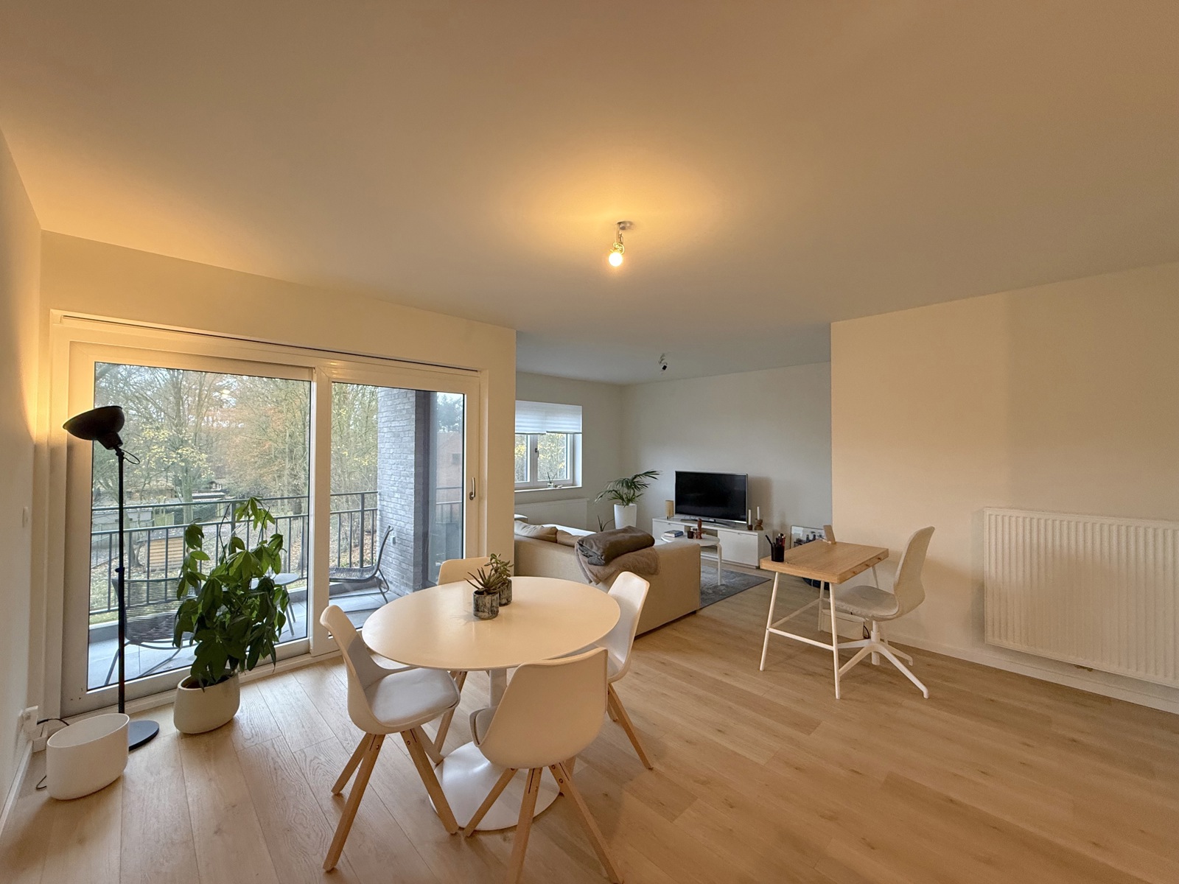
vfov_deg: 85.7
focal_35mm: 14
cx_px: 590
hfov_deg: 102.1
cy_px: 442
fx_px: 477
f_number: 2.2
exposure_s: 1/50
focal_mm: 2.22
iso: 320
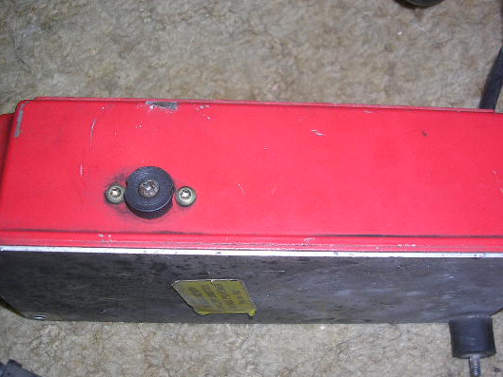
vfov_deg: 31.5
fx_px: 669
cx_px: 264
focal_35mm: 46
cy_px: 190
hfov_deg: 41.2
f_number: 2.8
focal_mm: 5.8
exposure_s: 1/60.1
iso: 50
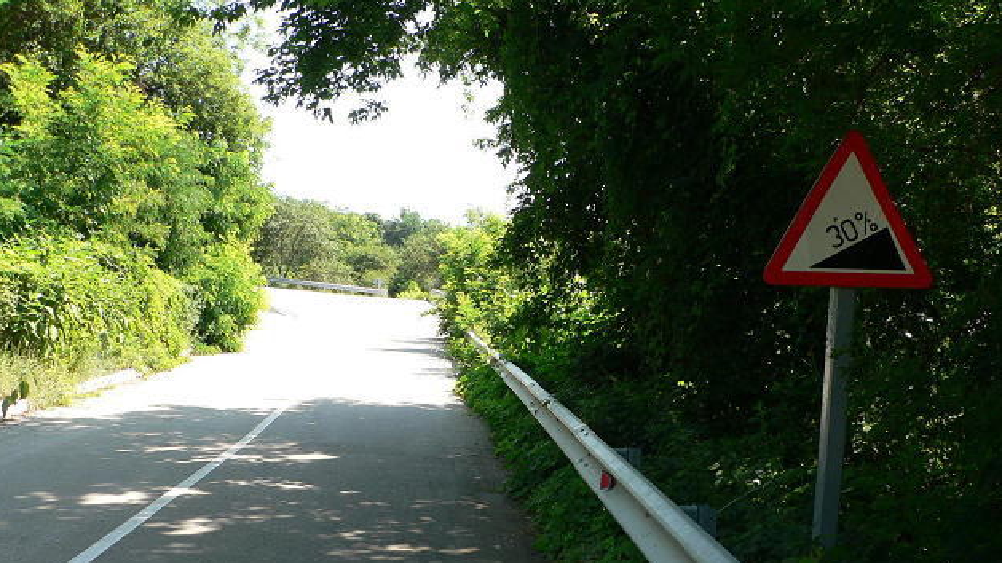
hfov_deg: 50.5
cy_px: 381
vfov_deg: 29.5
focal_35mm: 40
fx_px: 1063
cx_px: 506
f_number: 4
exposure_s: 1/125
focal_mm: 6
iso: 80
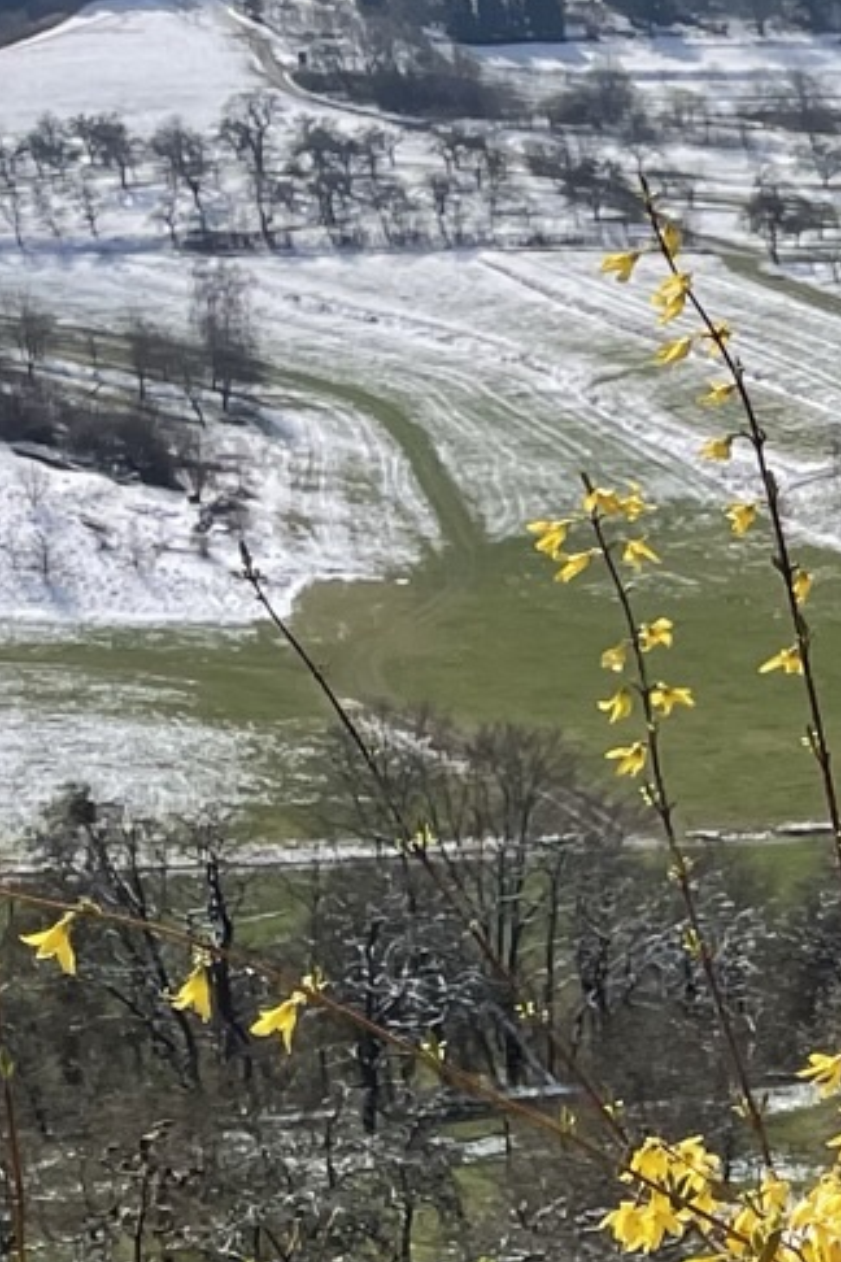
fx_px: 3994
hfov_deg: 9.5
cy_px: 836
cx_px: 2471
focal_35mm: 114
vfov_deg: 17.9
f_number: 1.6
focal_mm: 4.2
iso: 32
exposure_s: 1/6135
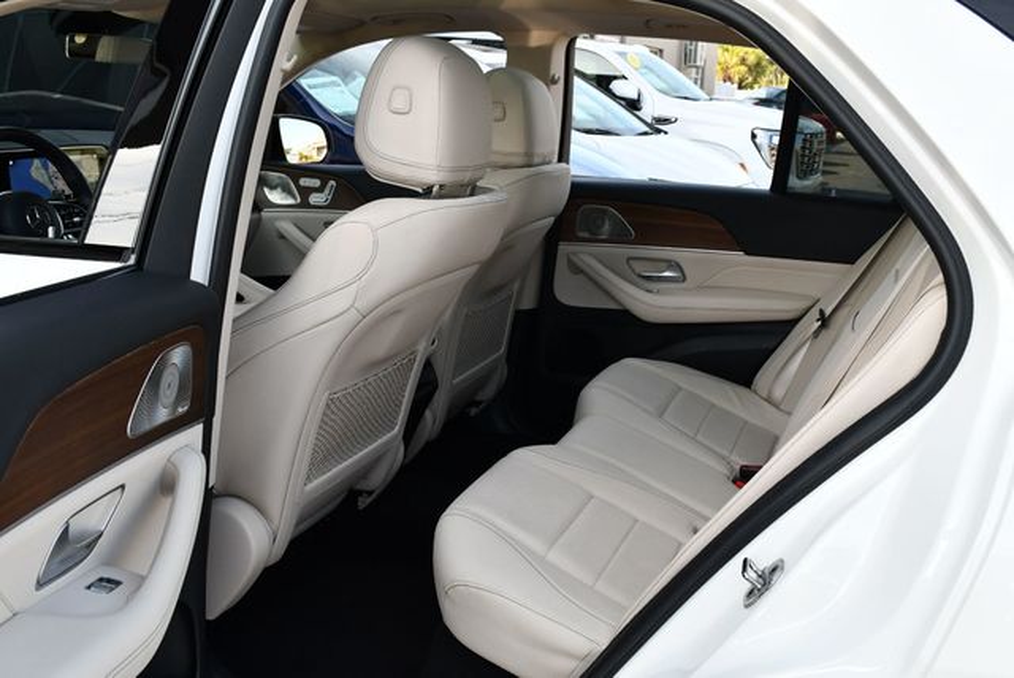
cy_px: 339
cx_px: 507
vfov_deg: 36.9
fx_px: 1015
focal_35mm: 36
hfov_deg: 53.1
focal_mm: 18
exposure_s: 1/250
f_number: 5.6
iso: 280
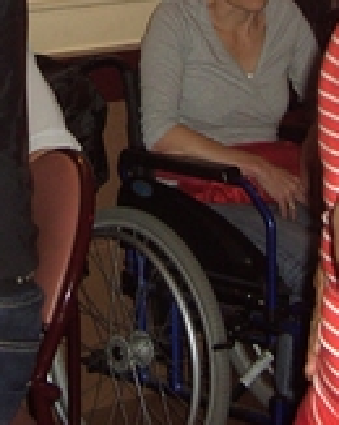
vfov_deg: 14.1
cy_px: -76
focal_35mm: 133
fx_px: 1671
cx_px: 78
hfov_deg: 11.5
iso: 100
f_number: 2.8
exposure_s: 1/50
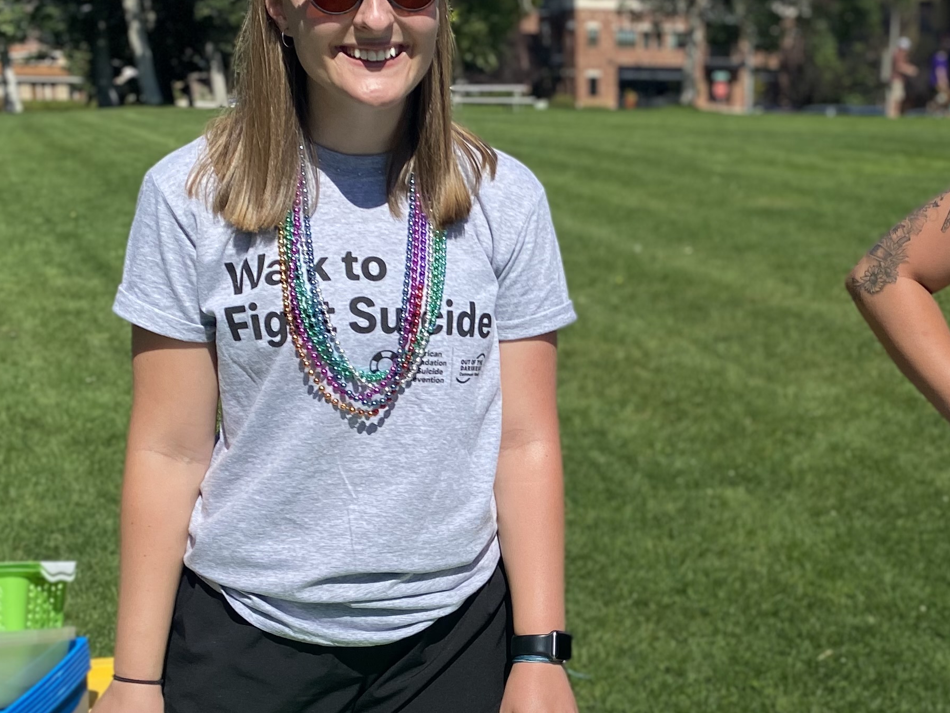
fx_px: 1592
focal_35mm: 58
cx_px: 700
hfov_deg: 32.7
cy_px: 512
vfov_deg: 25.0
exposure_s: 1/4115
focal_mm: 4.25
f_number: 1.8
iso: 32
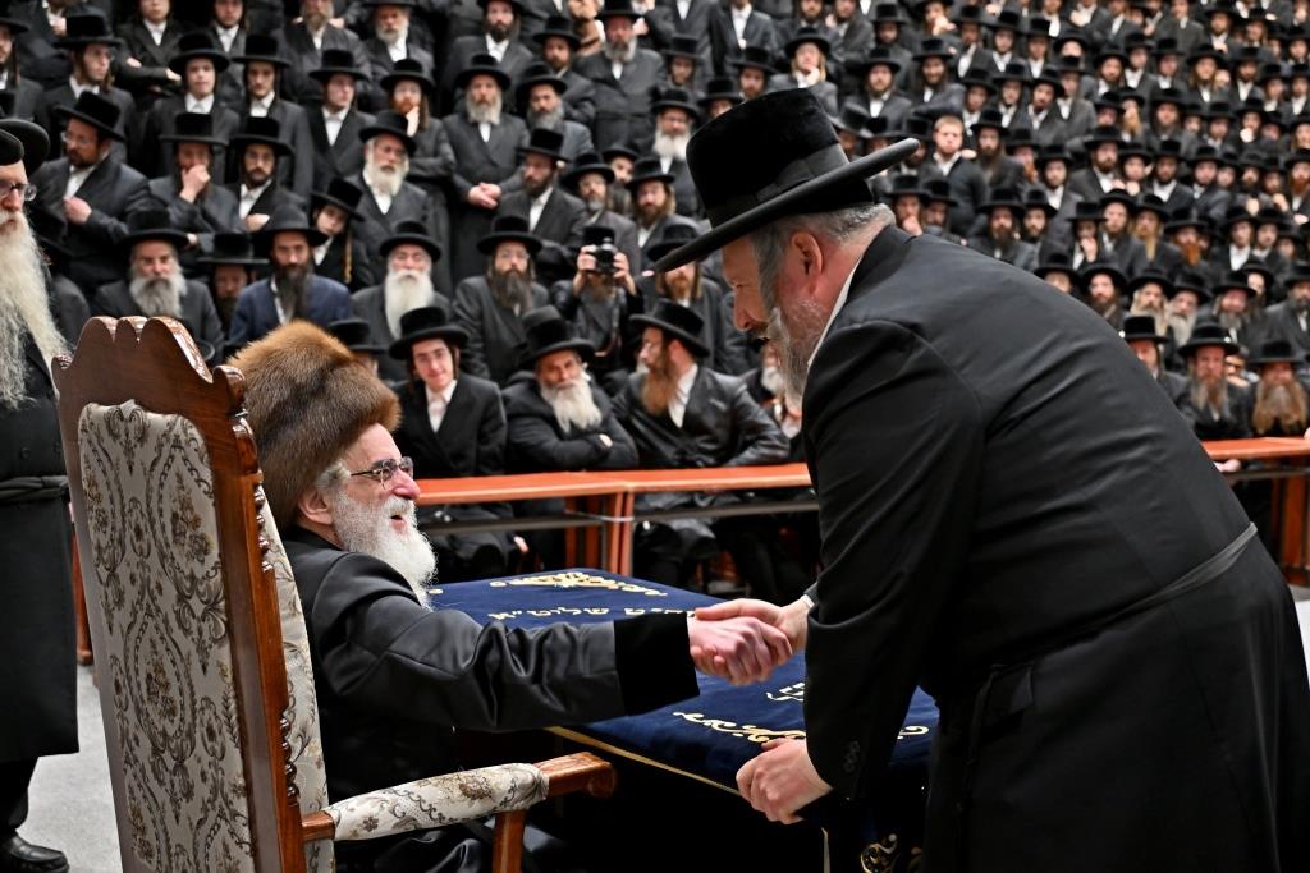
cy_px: 436
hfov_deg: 46.4
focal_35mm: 42
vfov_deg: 31.9
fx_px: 1528
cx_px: 655
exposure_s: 1/200
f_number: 4
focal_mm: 42
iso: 640
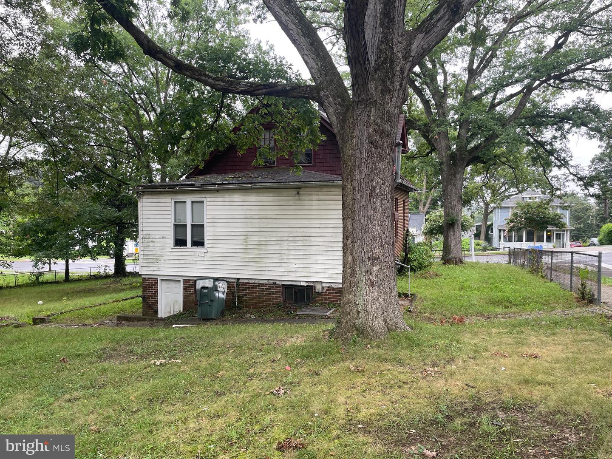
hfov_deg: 67.3
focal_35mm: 26
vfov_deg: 53.1
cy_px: 230
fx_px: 460
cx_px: 306
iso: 50
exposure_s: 1/121
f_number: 1.6
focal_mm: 4.2
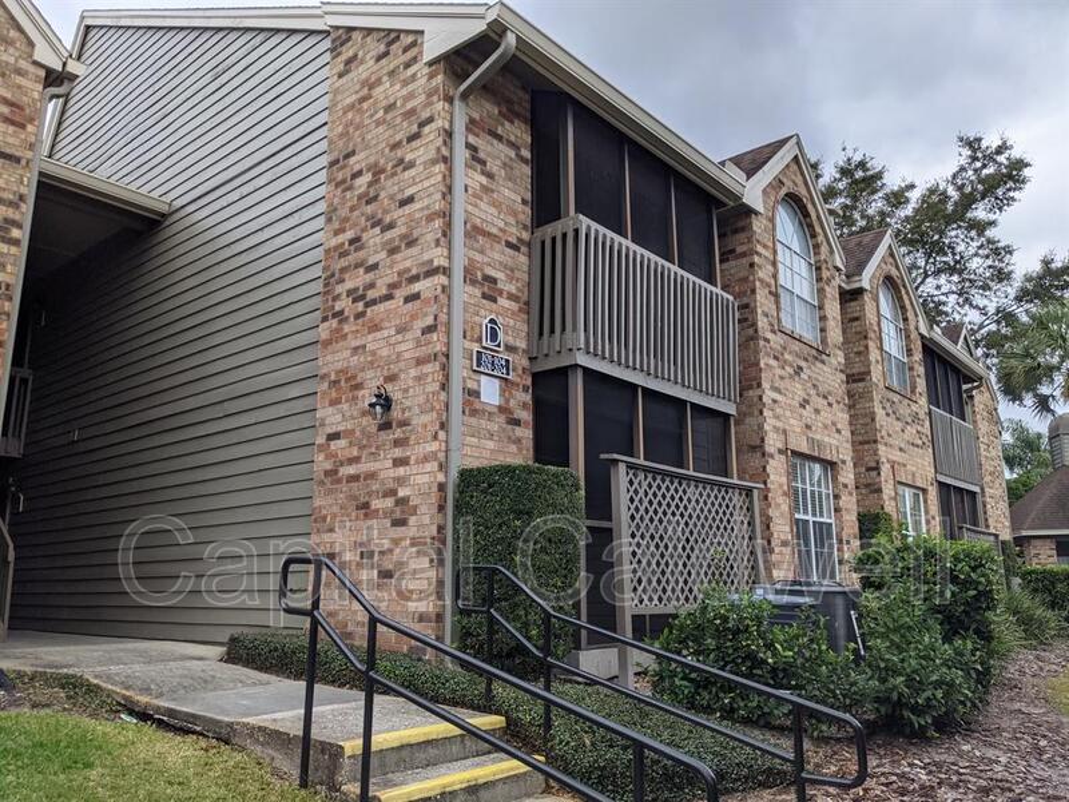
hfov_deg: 65.3
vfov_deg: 51.4
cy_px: 401
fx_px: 834
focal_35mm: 27
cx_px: 534
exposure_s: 1/217
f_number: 1.73
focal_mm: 4.38
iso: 41
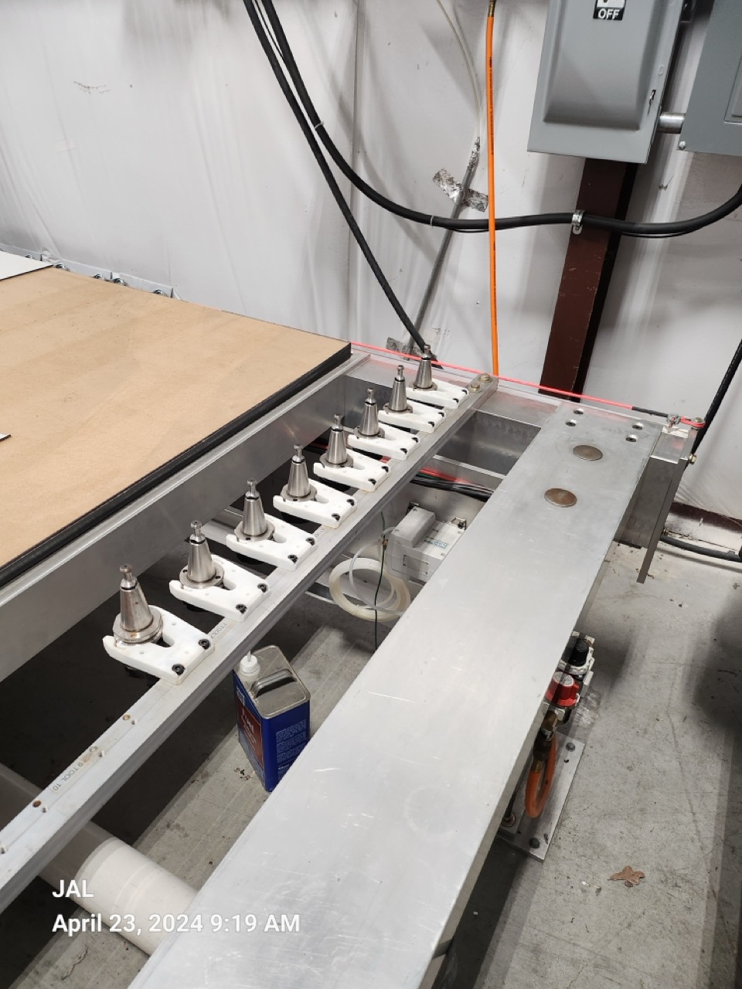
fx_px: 686
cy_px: 494
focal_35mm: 24
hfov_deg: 56.8
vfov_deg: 71.6
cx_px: 371
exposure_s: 1/120
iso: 250
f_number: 1.8
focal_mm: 5
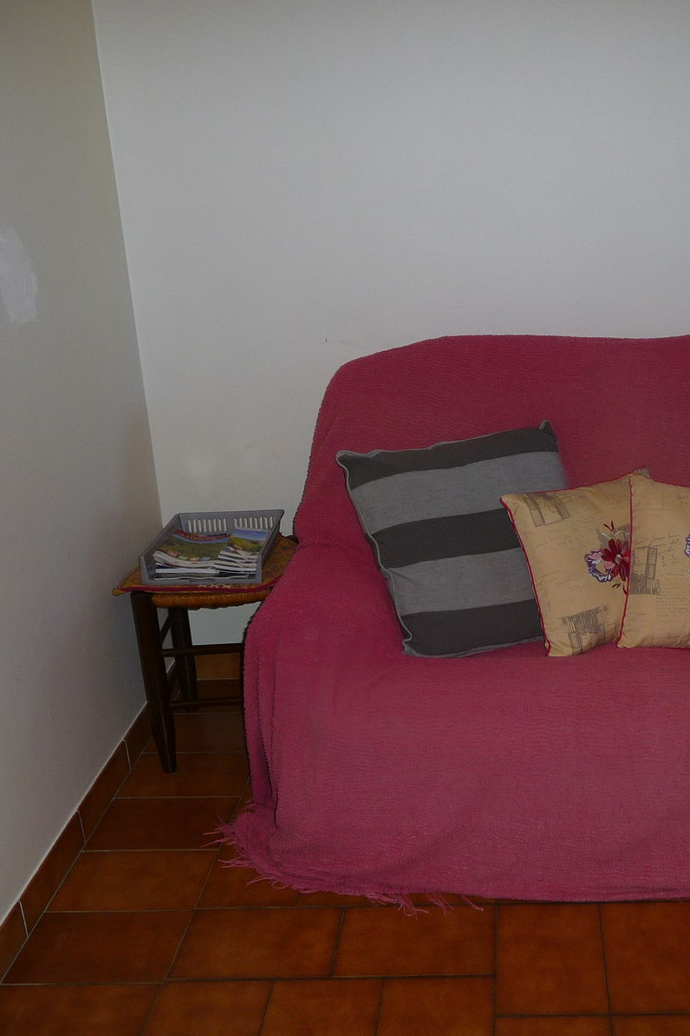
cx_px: 524
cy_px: 518
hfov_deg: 33.5
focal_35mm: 39
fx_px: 1122
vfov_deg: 49.6
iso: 100
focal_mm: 4.7
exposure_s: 1/30
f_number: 3.3
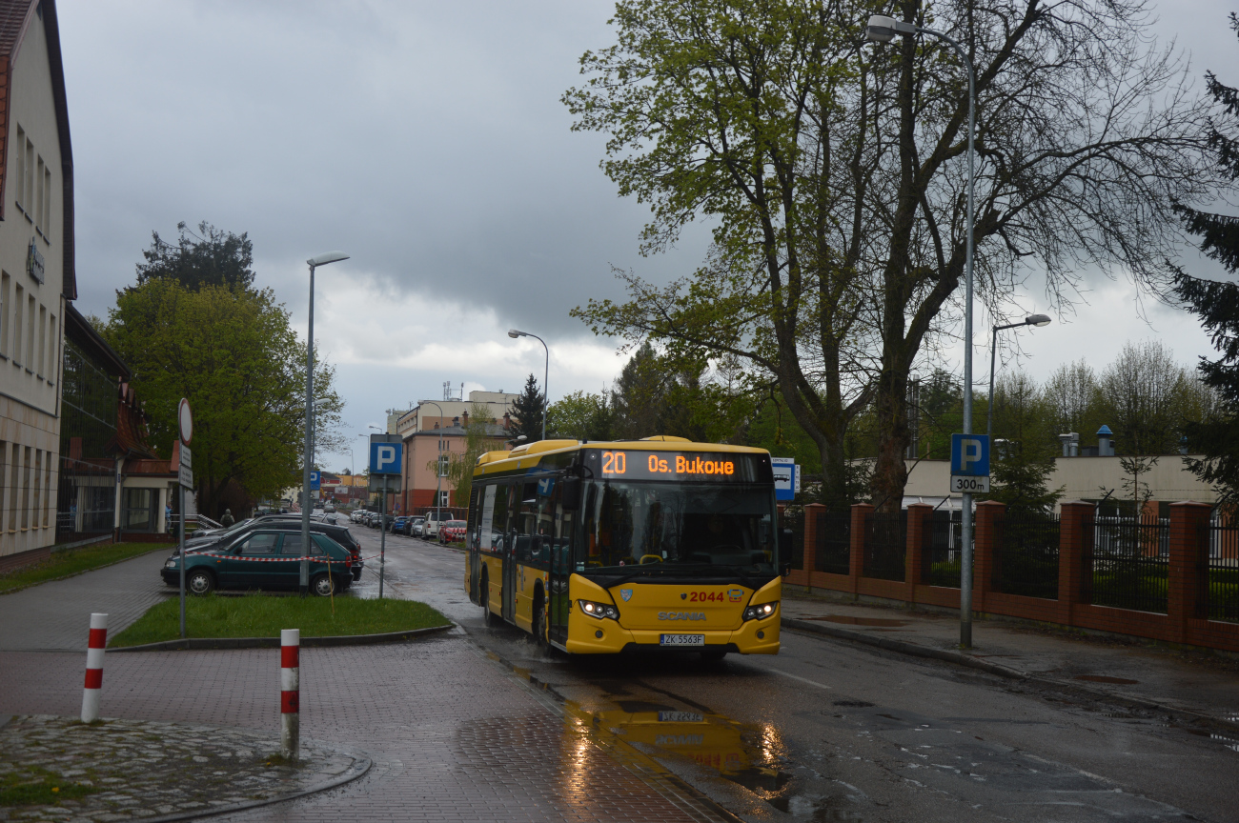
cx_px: 620
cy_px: 412
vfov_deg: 28.0
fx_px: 1650
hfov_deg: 41.2
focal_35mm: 48
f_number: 4.2
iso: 100
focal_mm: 32
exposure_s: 1/320
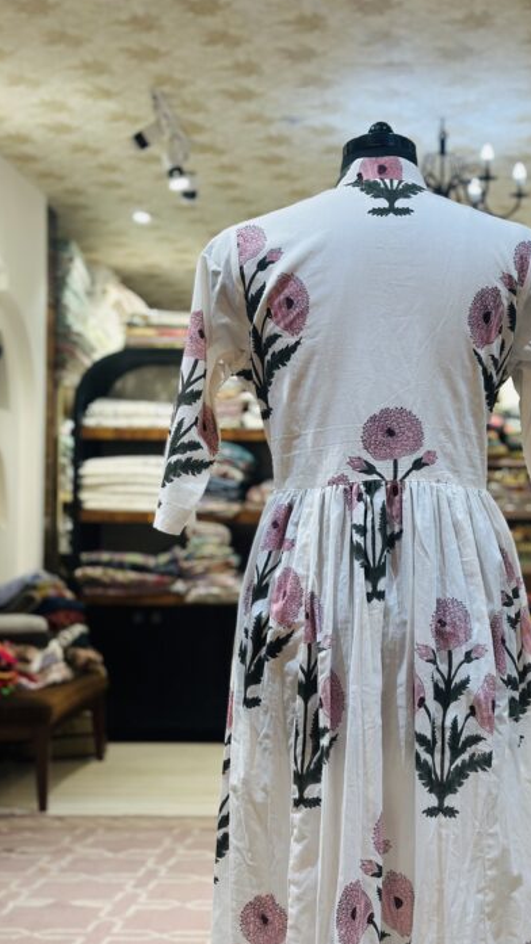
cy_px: 511
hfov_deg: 19.9
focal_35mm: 60
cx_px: 381
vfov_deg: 34.9
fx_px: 1502
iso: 80
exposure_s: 1/95
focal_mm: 6.86
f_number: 1.78
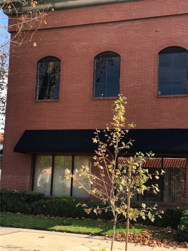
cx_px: 94
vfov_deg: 33.8
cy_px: 126
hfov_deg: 25.7
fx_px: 413
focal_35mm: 57
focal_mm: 6.6
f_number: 2.8
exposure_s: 1/277
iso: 20
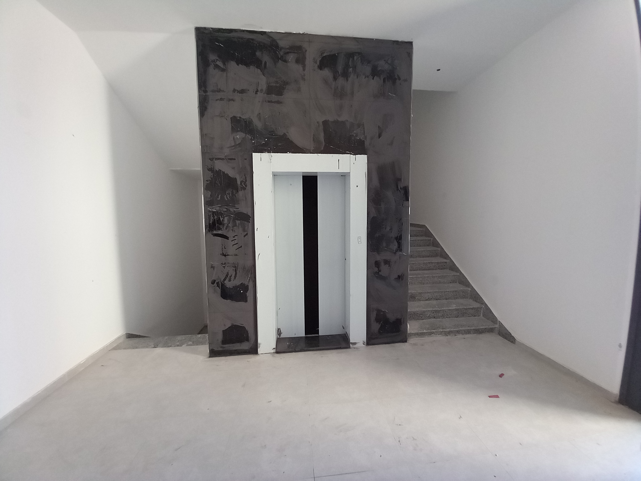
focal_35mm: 13
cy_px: 240
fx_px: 241
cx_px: 320
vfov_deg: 89.9
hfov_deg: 106.2
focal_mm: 1.13
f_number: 2.2
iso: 160
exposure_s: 1/30
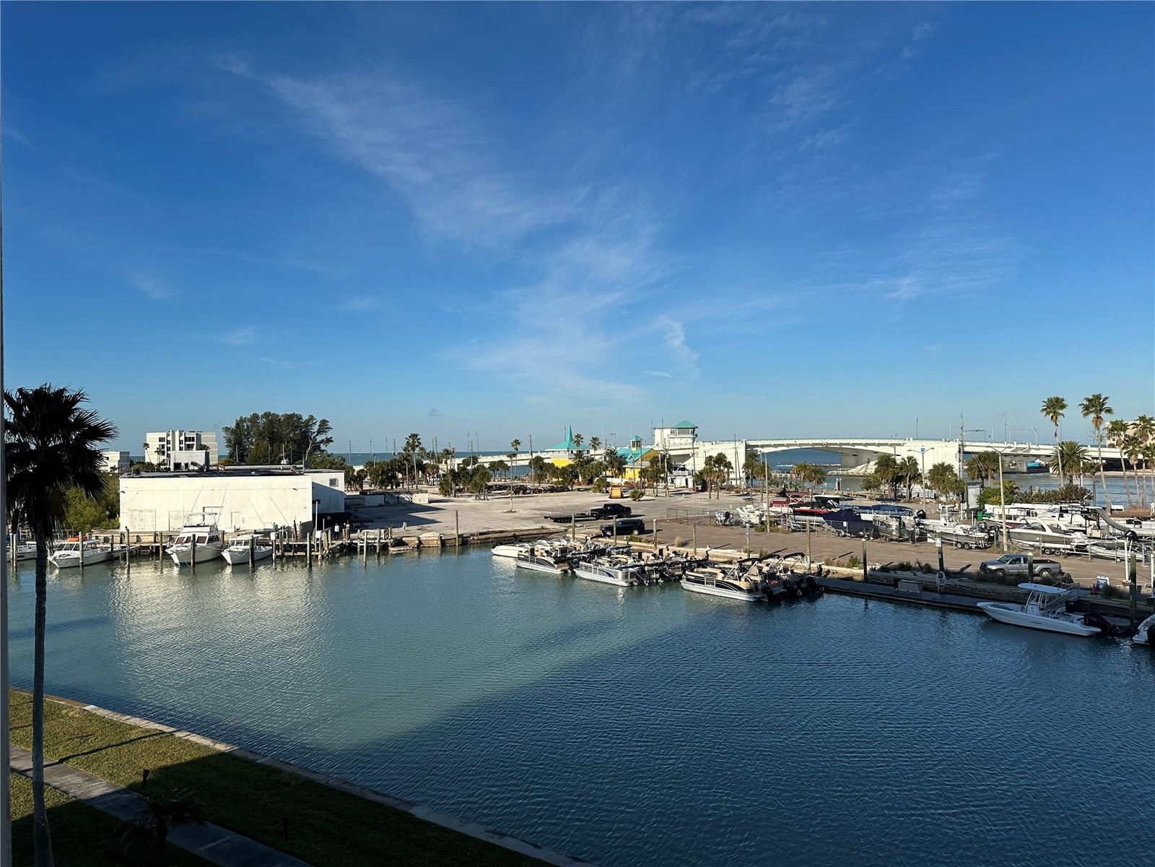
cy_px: 434
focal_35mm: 24
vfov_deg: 56.8
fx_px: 801
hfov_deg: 71.6
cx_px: 578
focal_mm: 6.86
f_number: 1.78
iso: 80
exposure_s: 1/7042
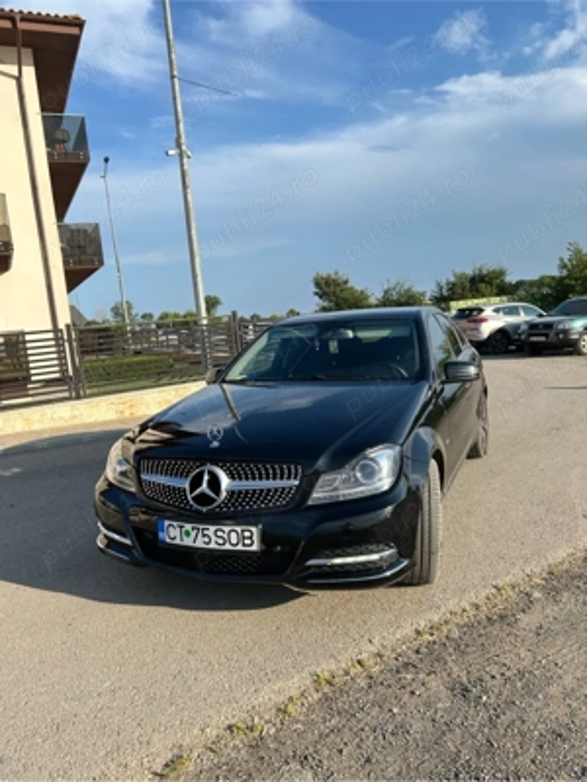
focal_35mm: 26
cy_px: 391
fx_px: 588
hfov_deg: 53.1
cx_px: 294
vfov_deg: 67.3
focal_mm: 5.7
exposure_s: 1/1224
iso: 50
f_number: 1.5
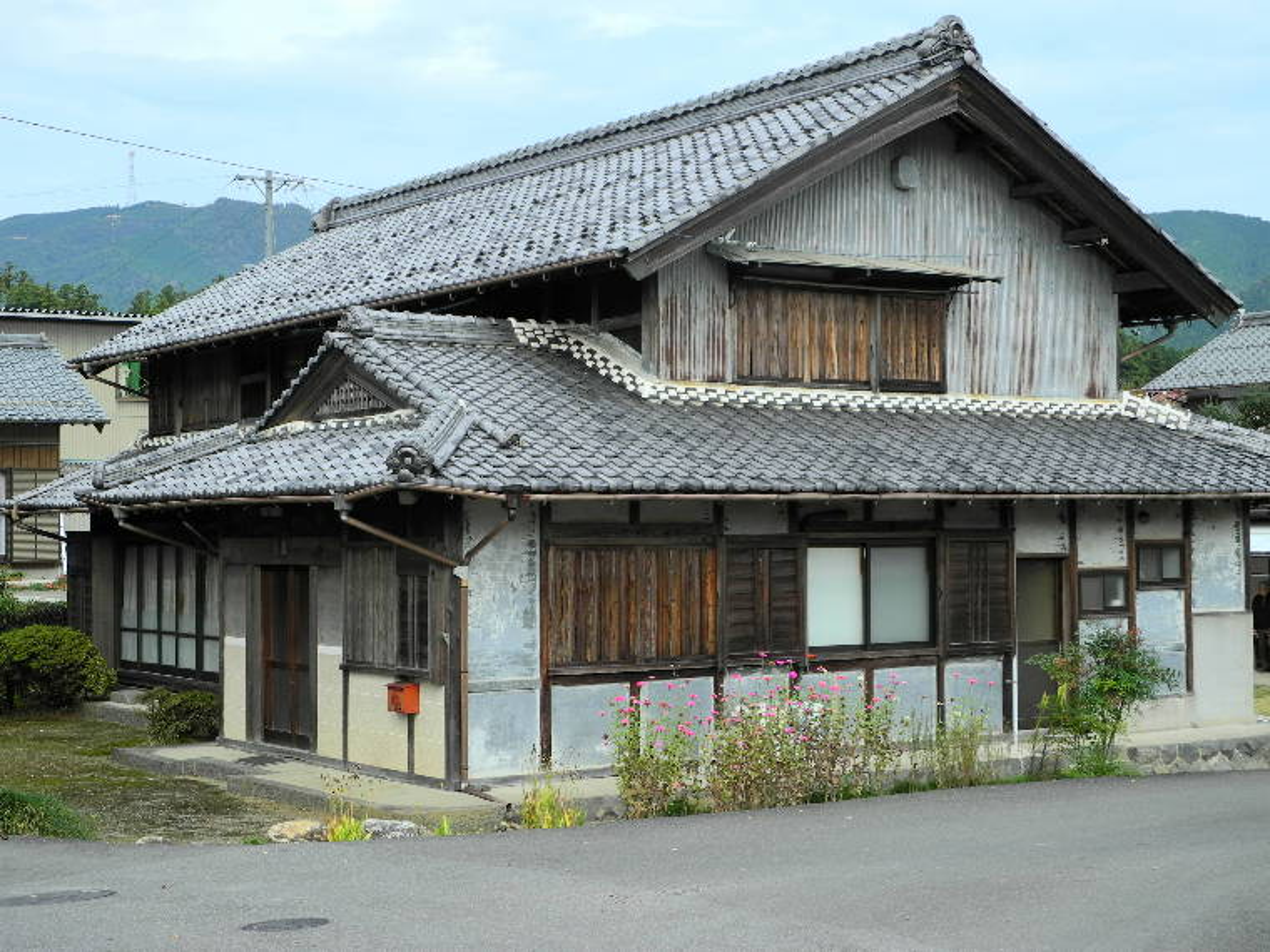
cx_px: 635
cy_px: 476
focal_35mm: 55
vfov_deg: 26.6
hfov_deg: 34.9
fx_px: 2018
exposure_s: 1/537
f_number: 3.5
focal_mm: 11.8
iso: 100
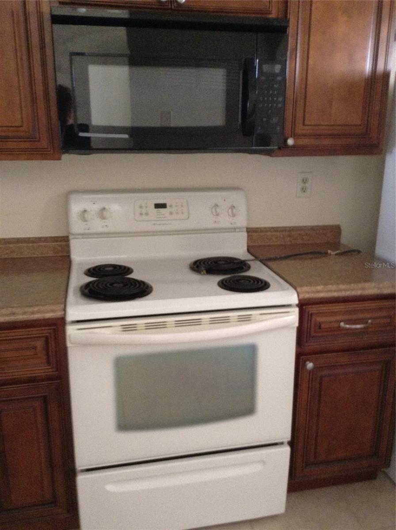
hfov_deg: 42.8
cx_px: 198
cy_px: 265
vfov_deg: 55.4
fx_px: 505
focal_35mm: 33
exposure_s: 1/17
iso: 250
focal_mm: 3.3
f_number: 2.4
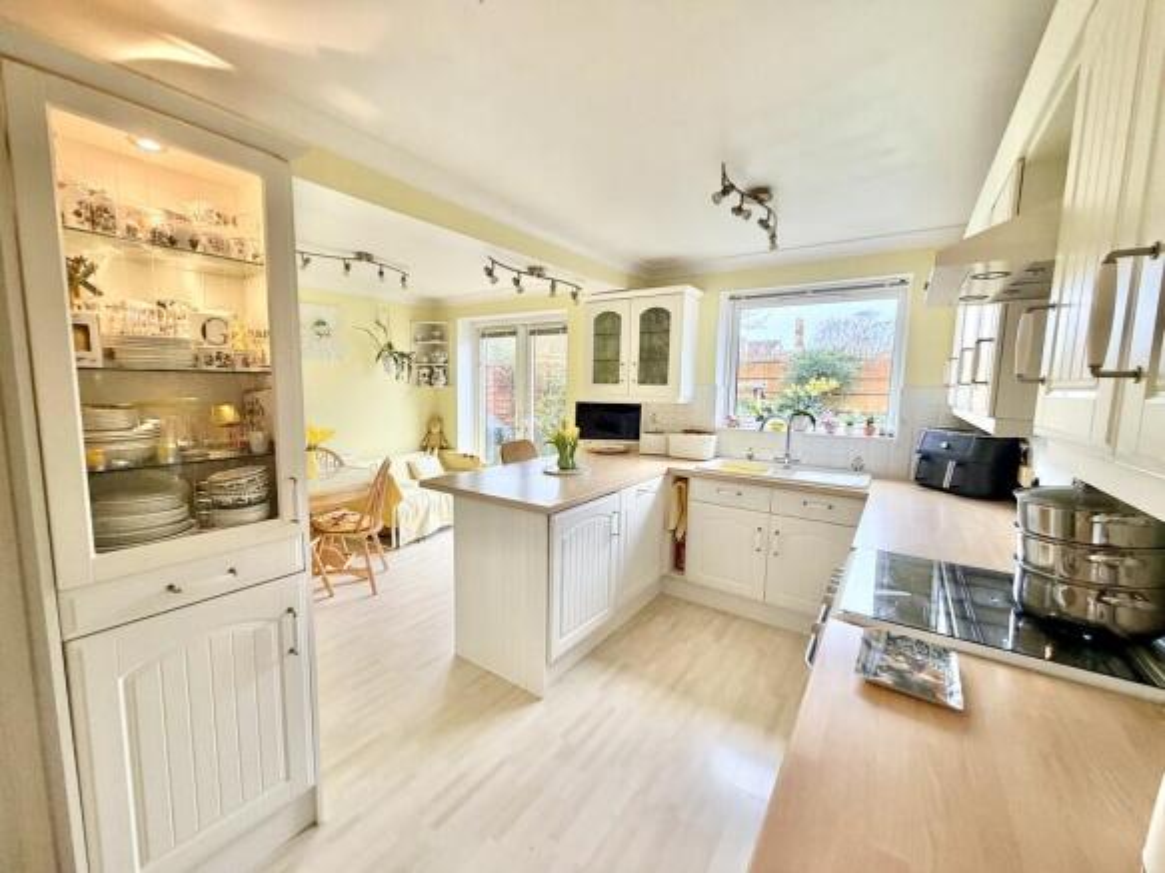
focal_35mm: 14
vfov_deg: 85.7
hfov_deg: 102.1
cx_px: 582
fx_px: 471
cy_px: 436
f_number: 2.2
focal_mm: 2.22
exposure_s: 1/50
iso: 250
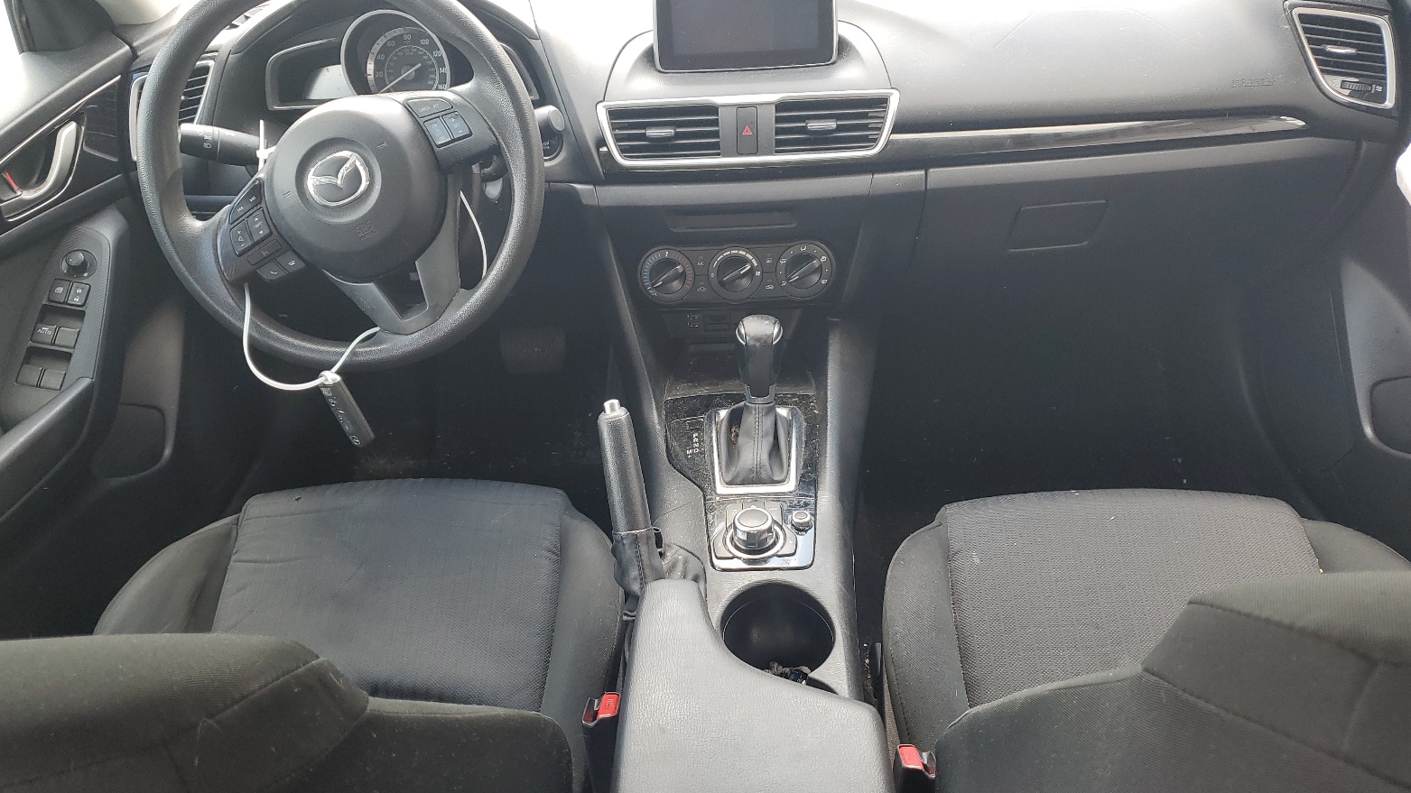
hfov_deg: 66.1
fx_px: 1085
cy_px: 457
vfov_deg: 40.1
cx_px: 695
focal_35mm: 29
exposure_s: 1/120
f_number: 1.5
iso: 53
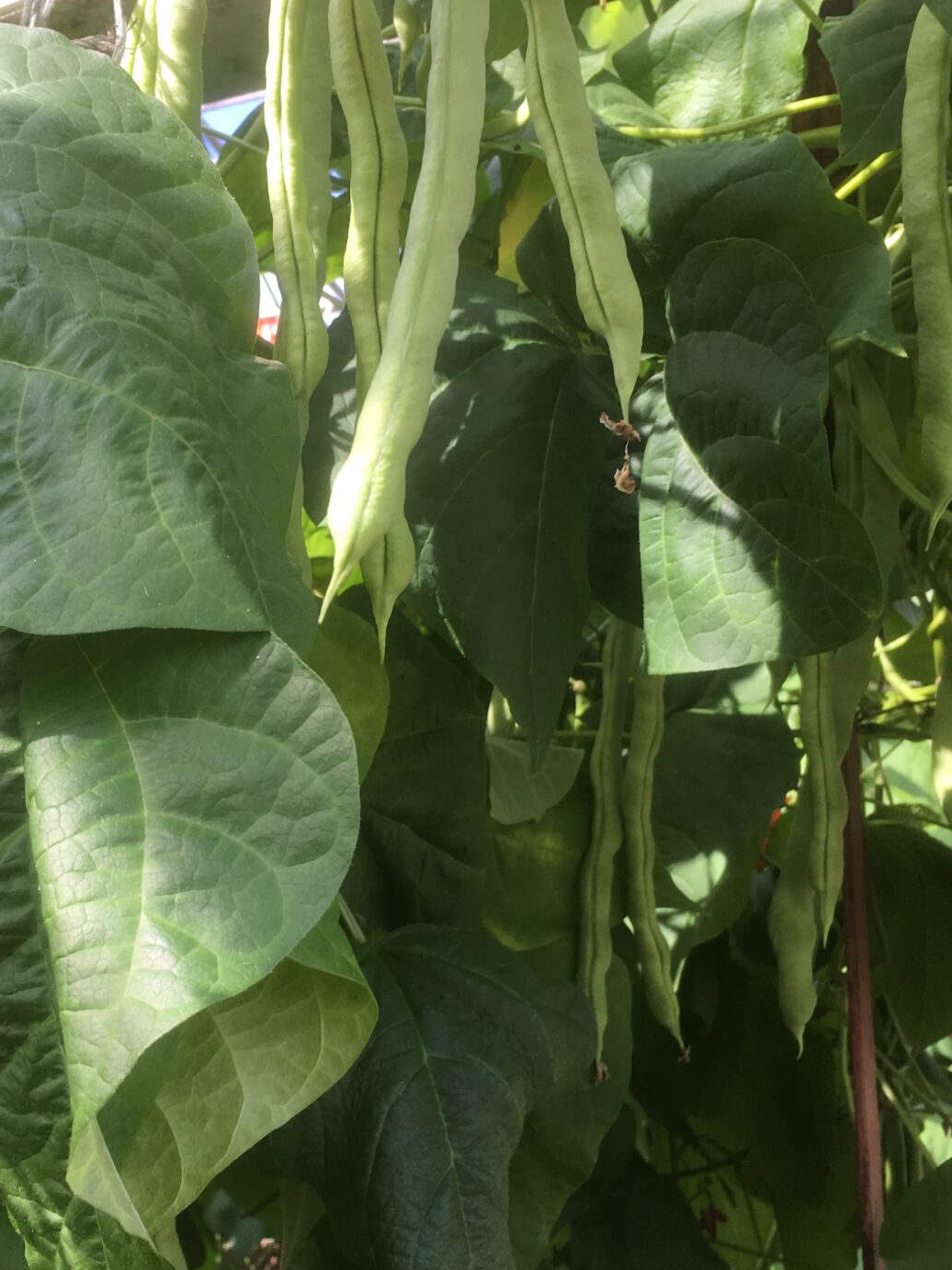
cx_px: 332
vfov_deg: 43.8
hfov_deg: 33.4
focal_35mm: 43
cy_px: 646
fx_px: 1577
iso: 25
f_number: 2.2
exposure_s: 1/209
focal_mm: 4.15
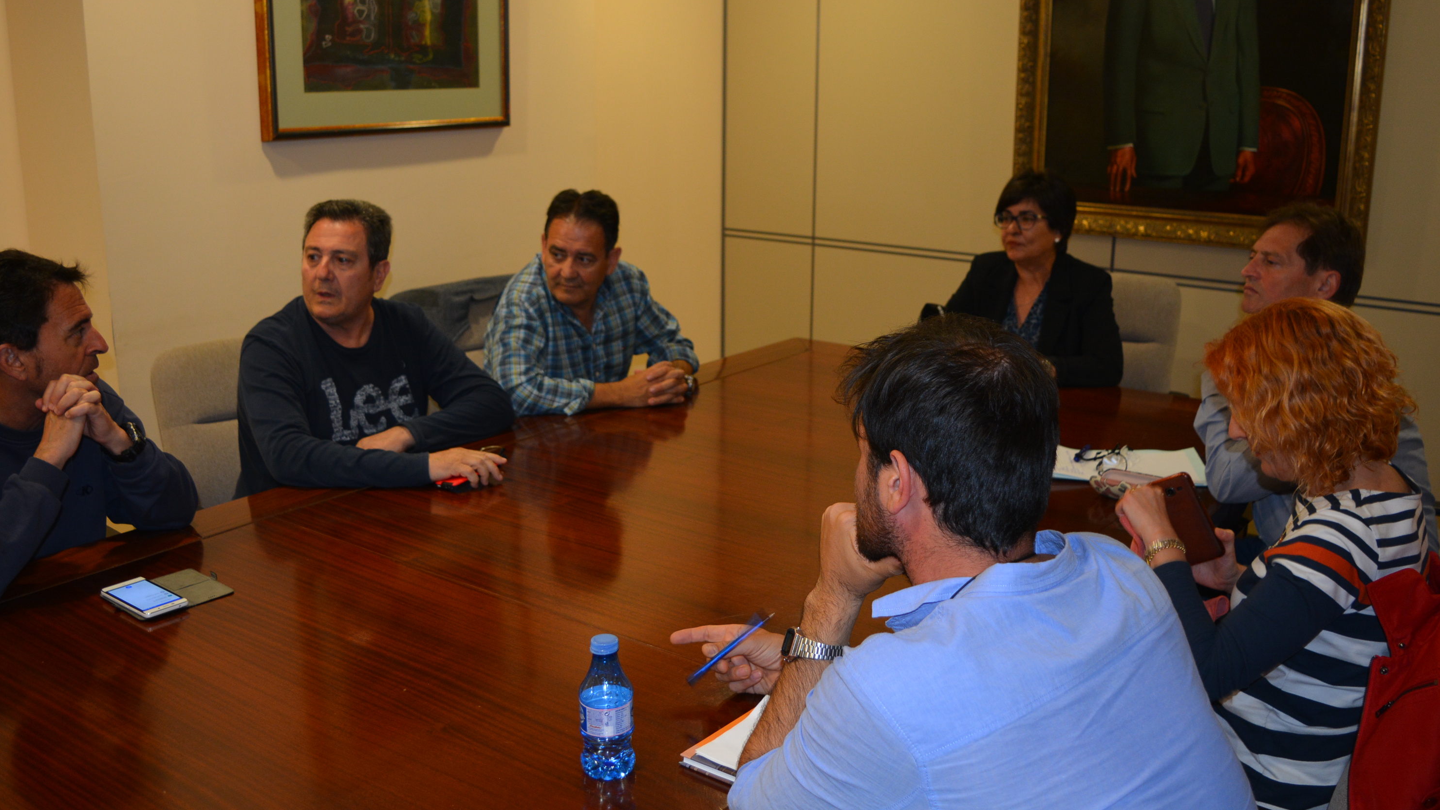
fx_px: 1337
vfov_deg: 33.7
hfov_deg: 56.6
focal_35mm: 35
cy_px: 388
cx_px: 720
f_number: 3.8
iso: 560
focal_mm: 22
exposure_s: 1/60
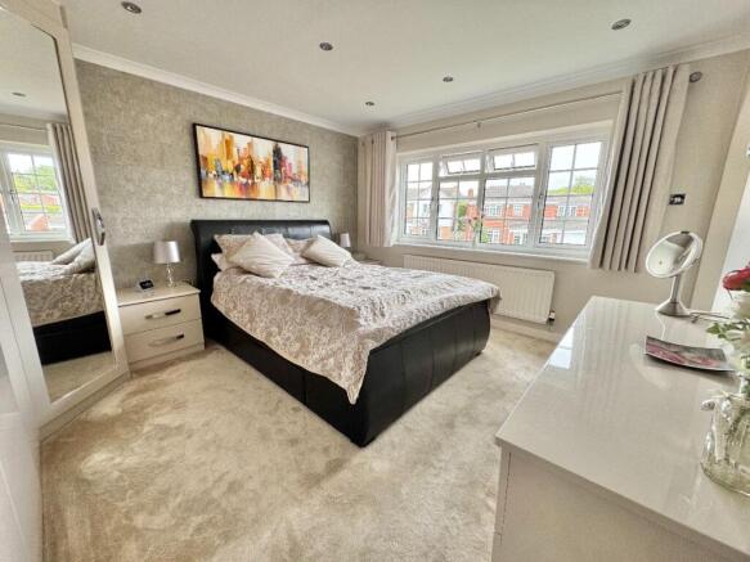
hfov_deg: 102.1
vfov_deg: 85.7
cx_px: 375
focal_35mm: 14
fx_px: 303
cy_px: 281
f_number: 2.2
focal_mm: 2.22
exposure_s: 1/99
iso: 80
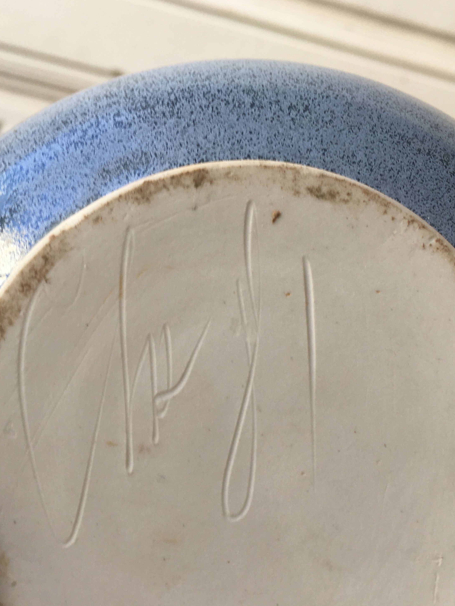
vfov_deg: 46.2
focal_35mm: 40
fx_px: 701
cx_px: 252
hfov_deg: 35.9
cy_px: 396
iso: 32
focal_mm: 4.15
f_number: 2.2
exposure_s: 1/50
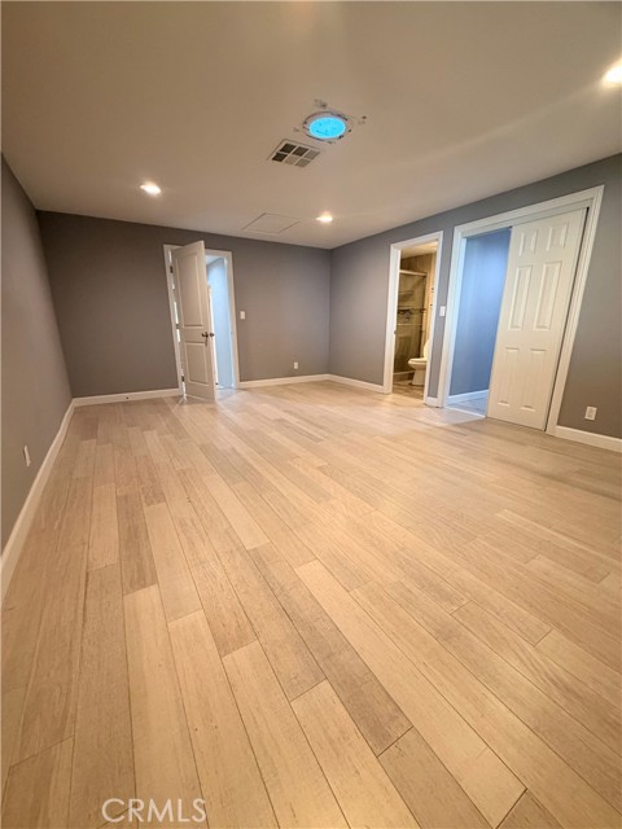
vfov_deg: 102.1
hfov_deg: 85.7
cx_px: 311
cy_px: 414
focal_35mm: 14
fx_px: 335
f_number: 2.2
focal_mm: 2.22
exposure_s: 1/60
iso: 250
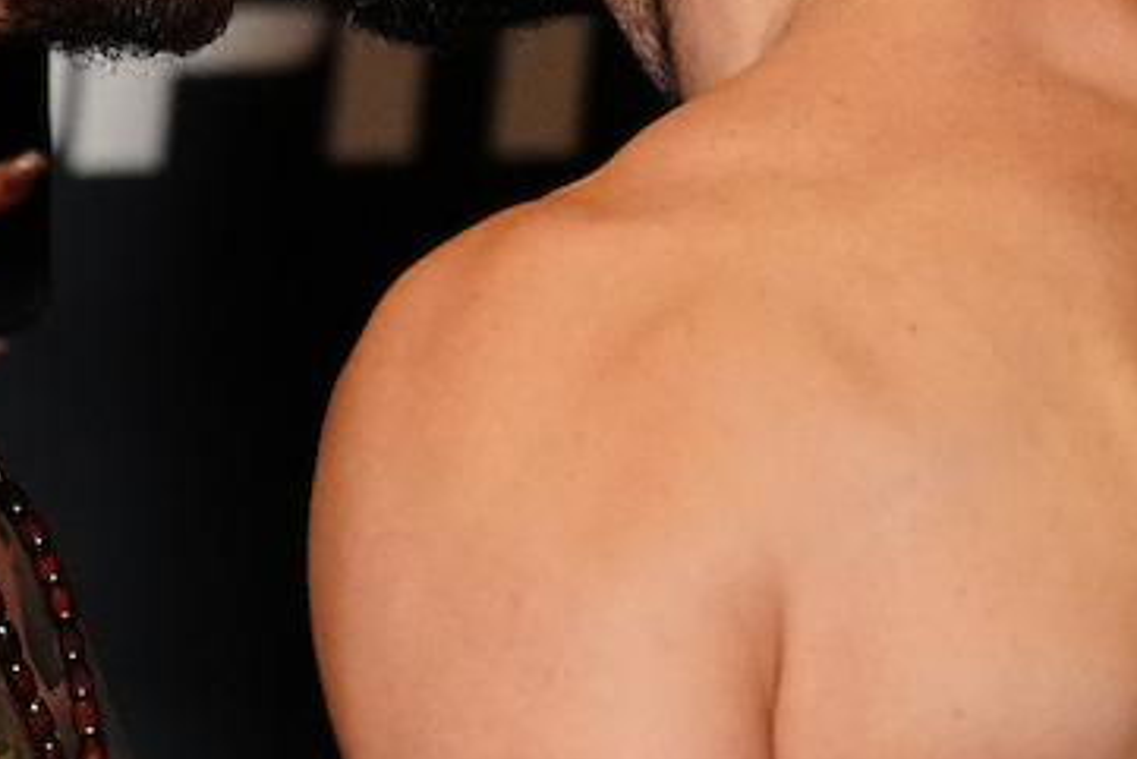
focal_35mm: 997
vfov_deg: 1.4
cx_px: 387
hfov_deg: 2.1
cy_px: -22
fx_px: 31500
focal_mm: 200
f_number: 2.8
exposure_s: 1/640
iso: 4000
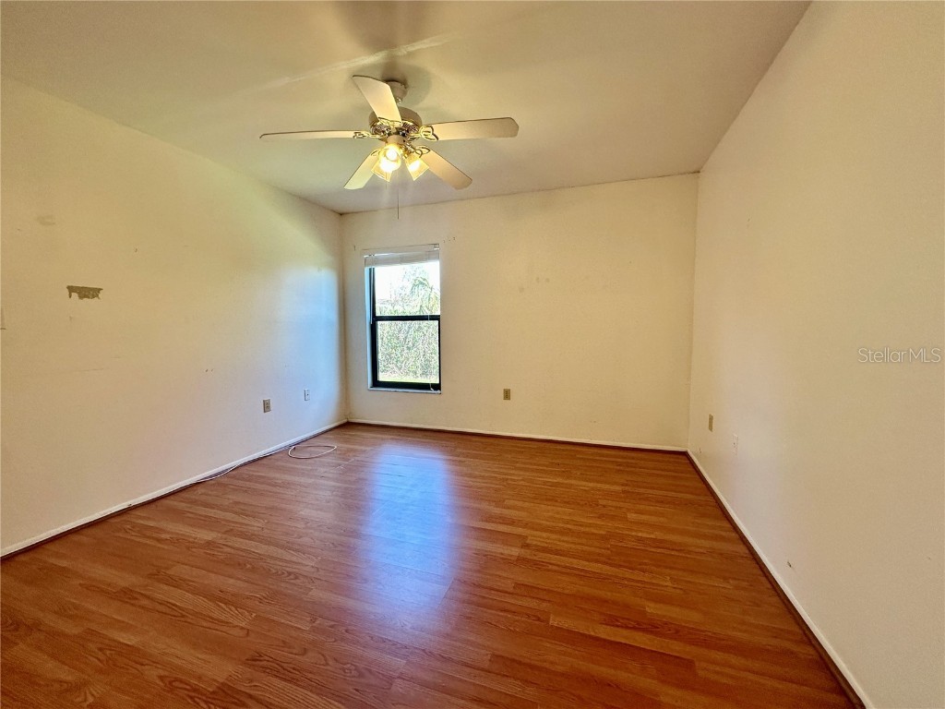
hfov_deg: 102.1
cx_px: 472
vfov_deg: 85.7
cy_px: 354
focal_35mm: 14
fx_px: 382
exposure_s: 1/120
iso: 125
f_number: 2.2
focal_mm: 2.22
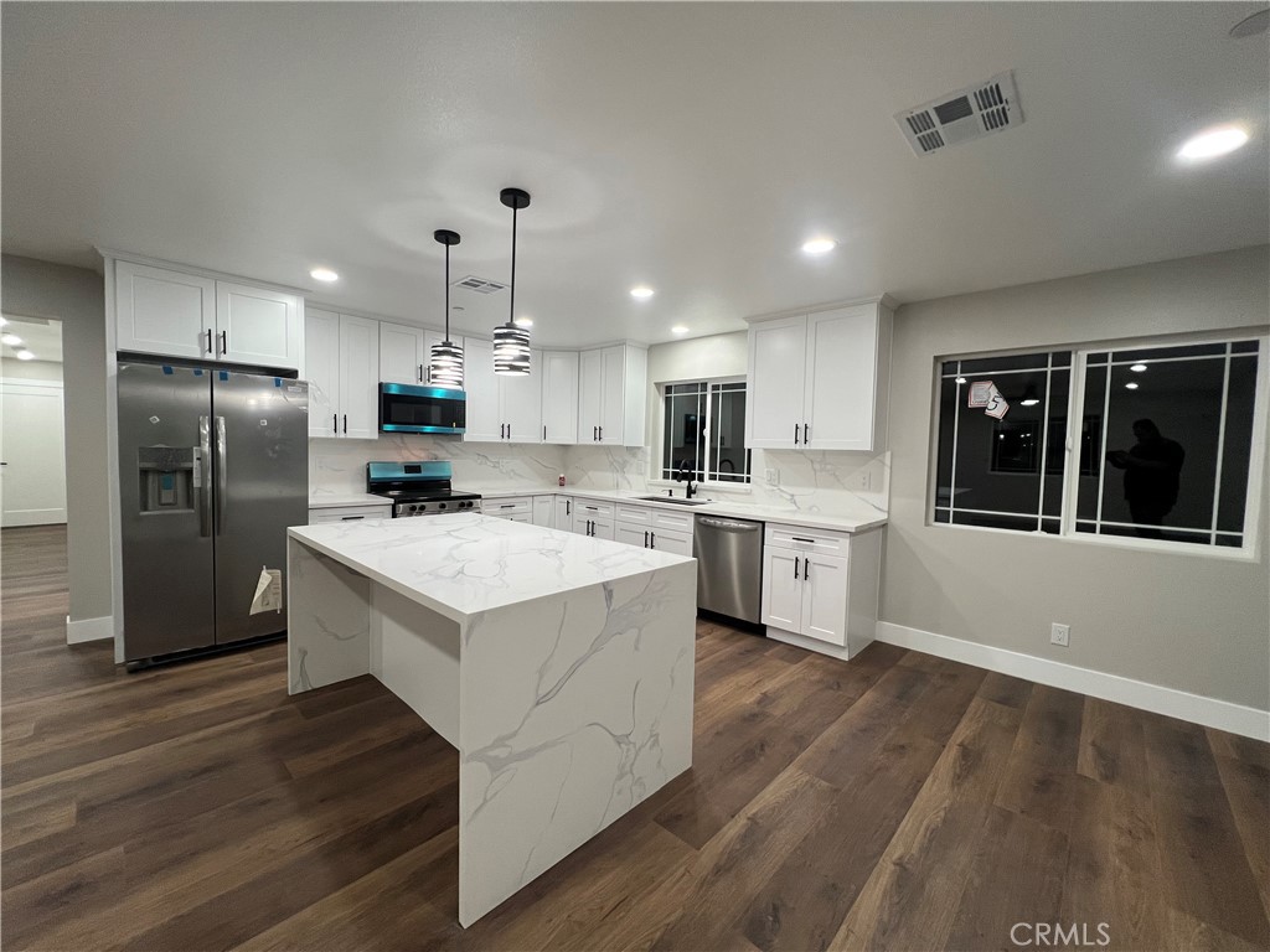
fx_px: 477
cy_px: 476
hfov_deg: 106.2
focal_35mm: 13
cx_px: 635
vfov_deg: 89.9
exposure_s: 1/120
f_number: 1.8
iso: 160
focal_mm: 1.57
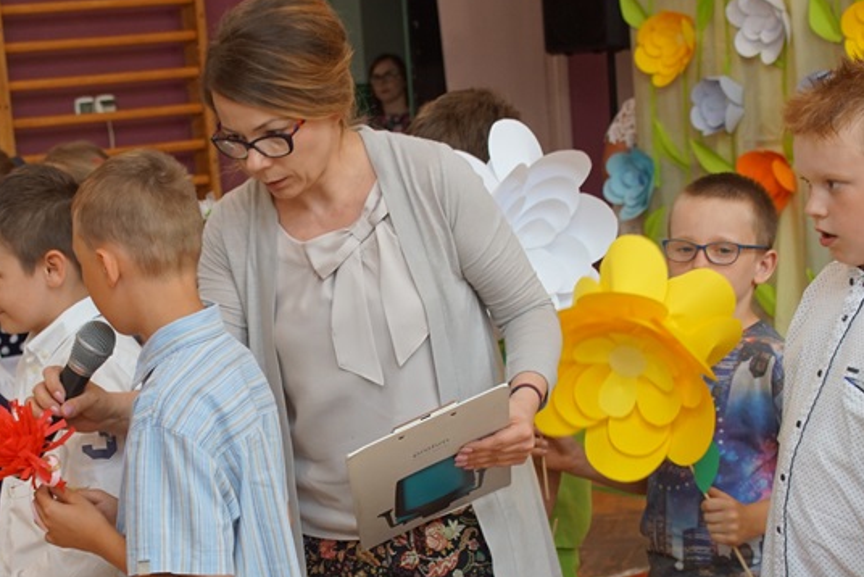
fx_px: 2352
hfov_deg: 20.8
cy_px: 438
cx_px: 293
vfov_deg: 13.9
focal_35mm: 98
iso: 500
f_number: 4.5
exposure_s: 1/160
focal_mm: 35
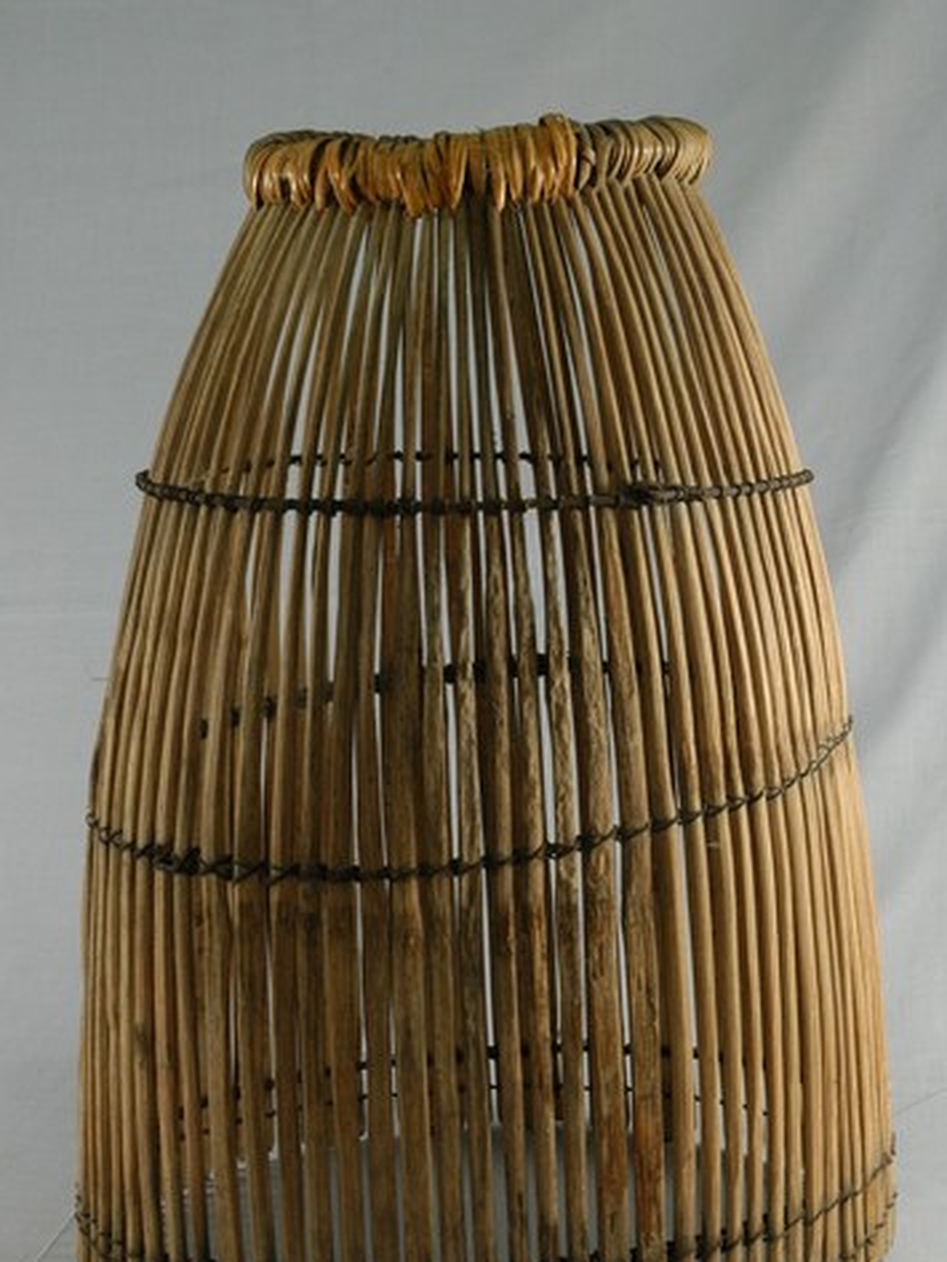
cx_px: 498
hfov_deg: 19.9
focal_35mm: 74
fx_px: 2698
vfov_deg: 26.2
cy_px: 784
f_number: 10
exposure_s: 1/5
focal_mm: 38
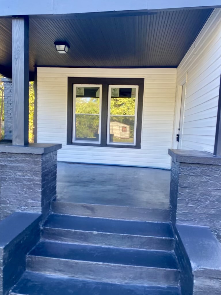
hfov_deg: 53.1
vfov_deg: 67.3
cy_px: 148
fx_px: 221
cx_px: 110
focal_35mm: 26
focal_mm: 4.25
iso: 50
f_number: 1.8
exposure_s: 1/122
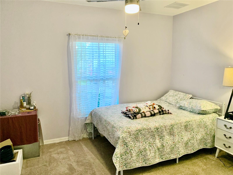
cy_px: 88
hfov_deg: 67.3
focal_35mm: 26
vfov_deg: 53.1
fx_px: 175
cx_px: 116
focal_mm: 4.25
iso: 200
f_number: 1.8
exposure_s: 1/60
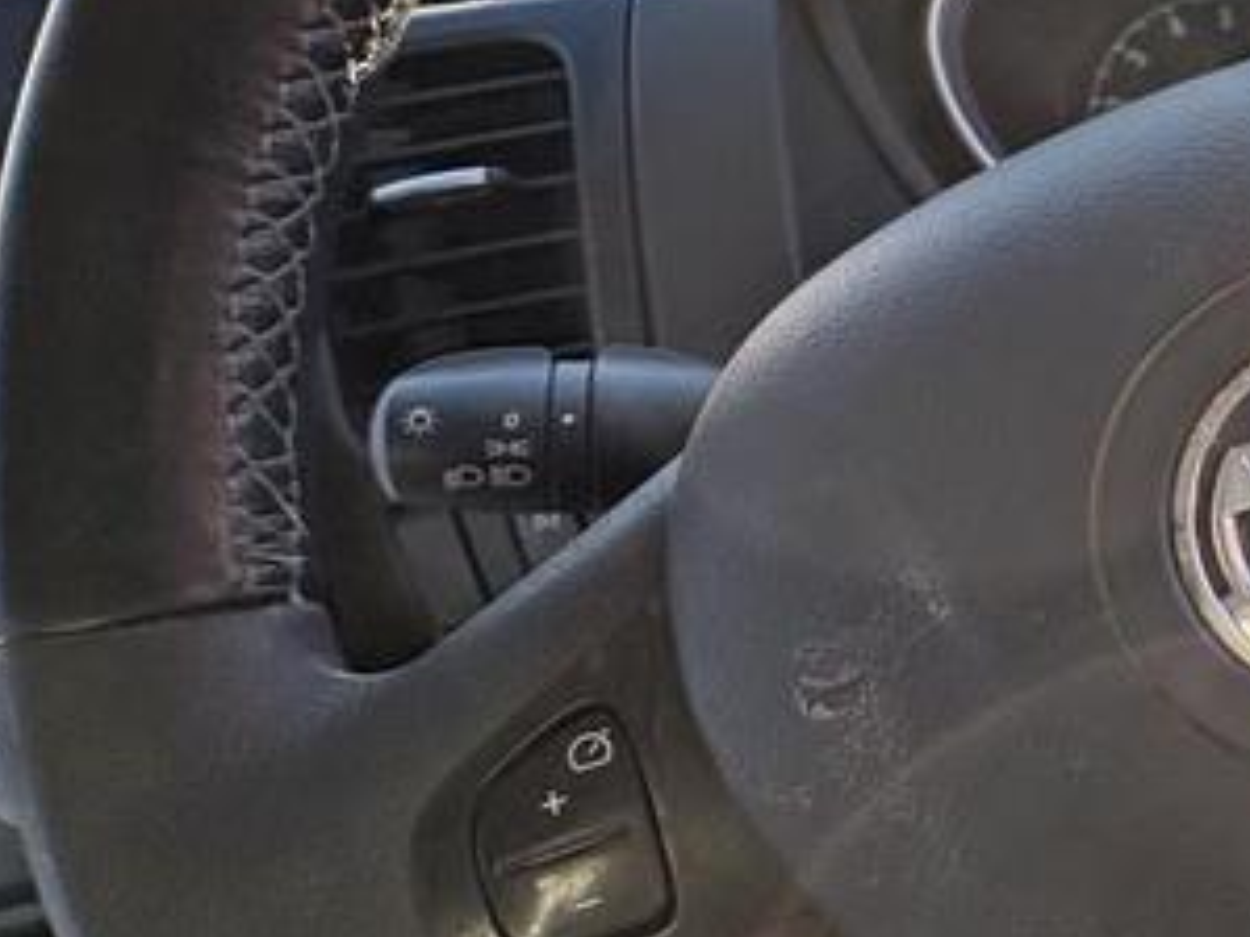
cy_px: 414
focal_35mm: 42
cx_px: 1647
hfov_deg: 32.7
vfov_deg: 34.3
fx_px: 1516
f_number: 2.2
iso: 80
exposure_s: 1/134
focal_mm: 2.22
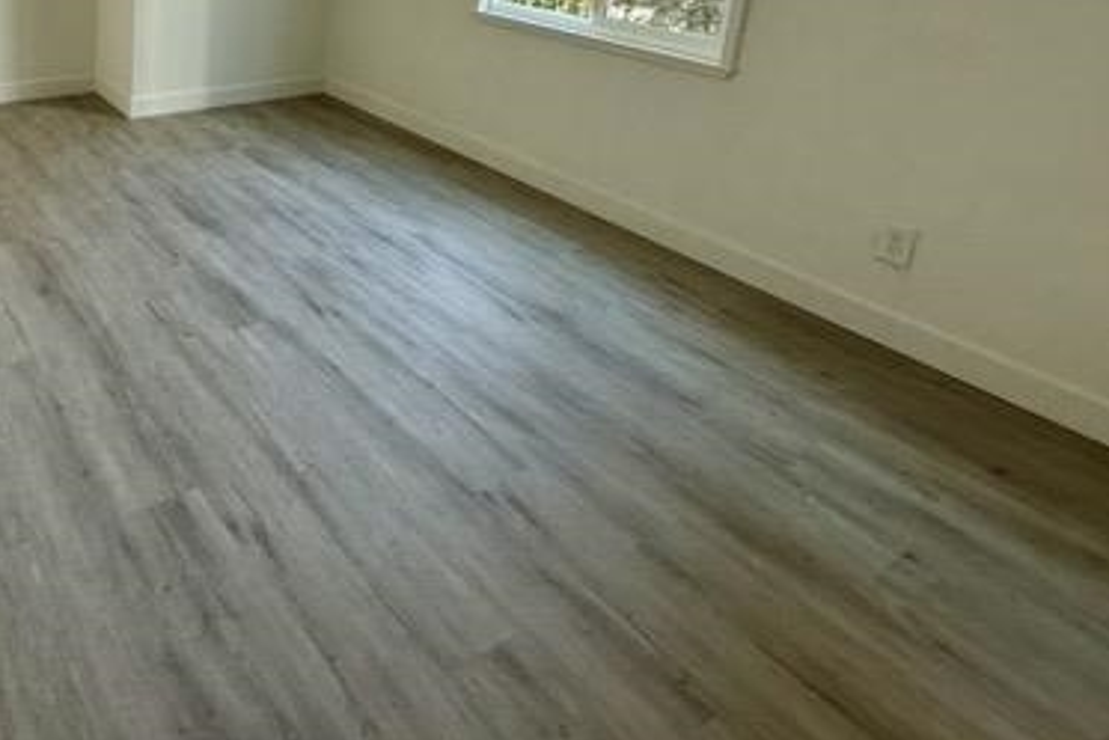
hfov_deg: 63.4
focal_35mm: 25
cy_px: 36
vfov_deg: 45.1
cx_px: 178
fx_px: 770
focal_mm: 2.22
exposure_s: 1/99
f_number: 2.2
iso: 100
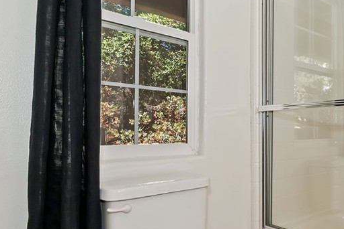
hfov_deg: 52.9
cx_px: 320
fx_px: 287
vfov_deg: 43.5
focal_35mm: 30
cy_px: 134
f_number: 8
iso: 400
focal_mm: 10
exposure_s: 1/30
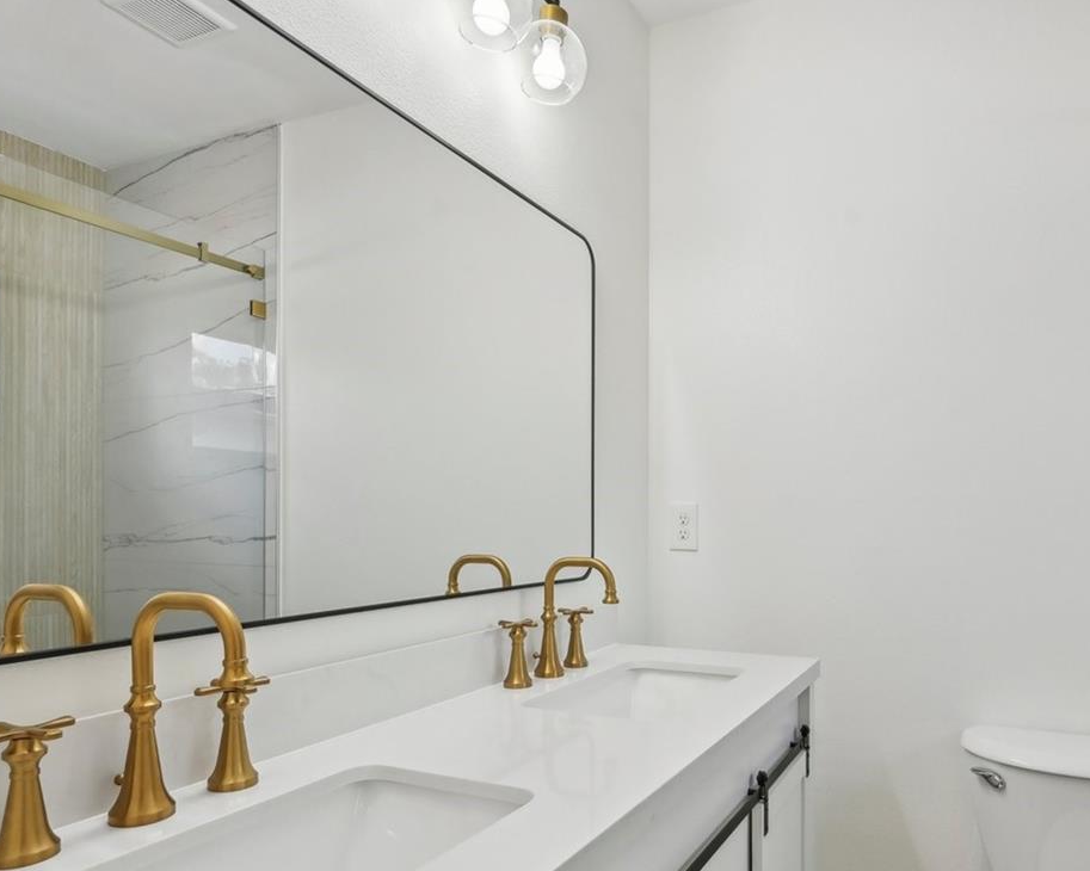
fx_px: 742
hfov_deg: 71.6
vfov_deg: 60.5
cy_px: 512
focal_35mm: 23
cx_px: 673
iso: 400
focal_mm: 14
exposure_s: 1/160
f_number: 8
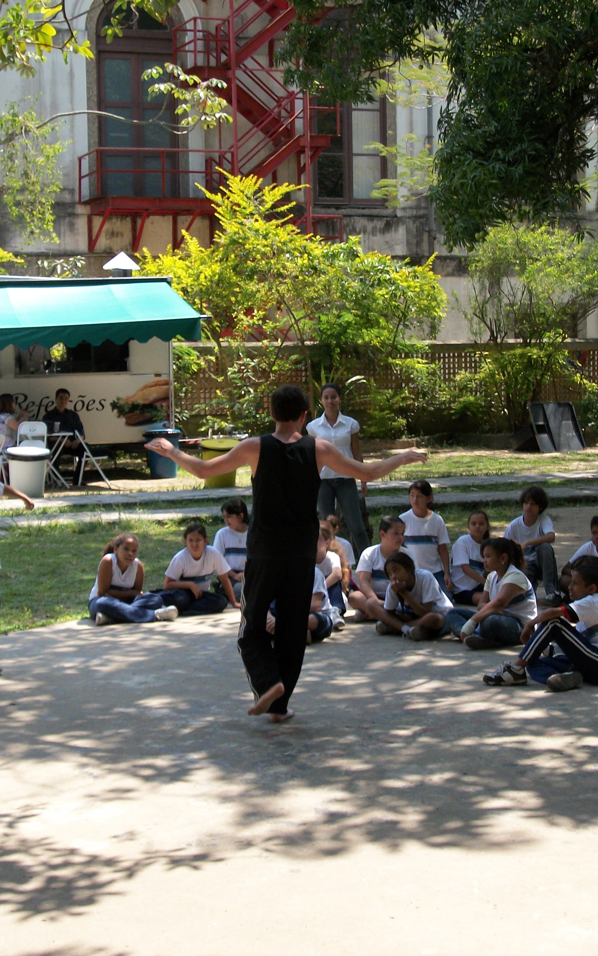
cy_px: 477
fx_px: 1852
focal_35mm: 71
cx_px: 292
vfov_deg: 29.0
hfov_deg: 18.3
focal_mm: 8.8
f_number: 3.6
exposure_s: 1/400
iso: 80
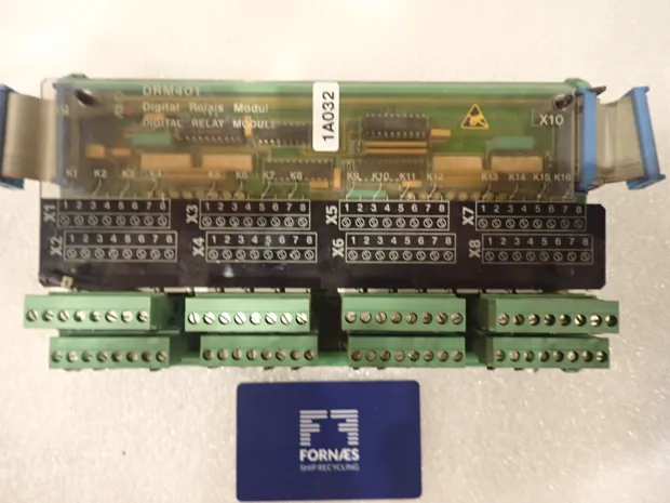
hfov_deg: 69.4
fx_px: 484
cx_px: 335
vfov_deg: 54.9
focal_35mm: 25
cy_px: 252
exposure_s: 1/30
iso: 640
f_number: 2
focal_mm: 4.5
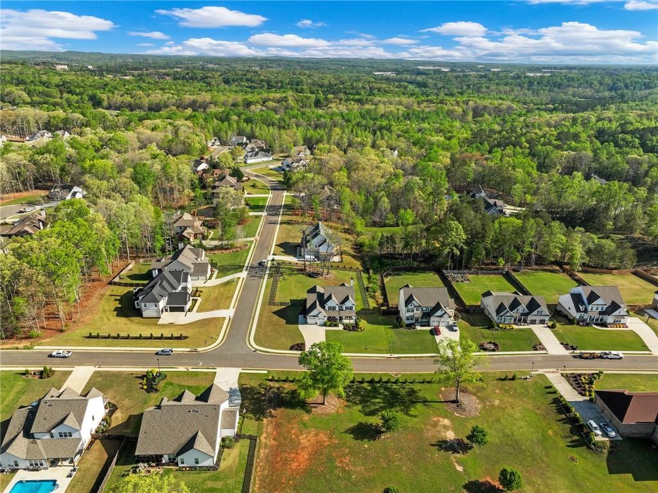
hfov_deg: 71.6
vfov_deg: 56.8
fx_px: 456
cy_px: 246
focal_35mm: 24
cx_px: 329
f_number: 8
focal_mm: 12.29
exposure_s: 1/400
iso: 100
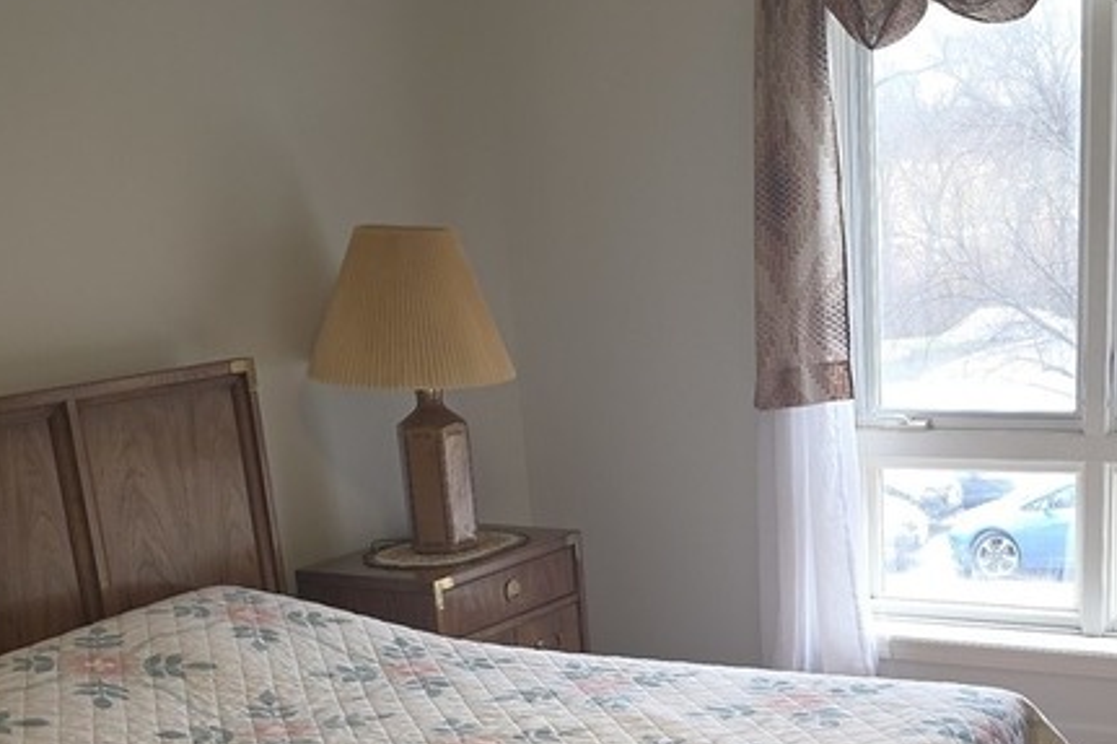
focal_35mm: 60
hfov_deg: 33.2
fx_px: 1861
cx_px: 726
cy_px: 747
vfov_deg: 21.8
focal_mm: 6.25
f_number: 1.7
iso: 64
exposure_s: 1/60
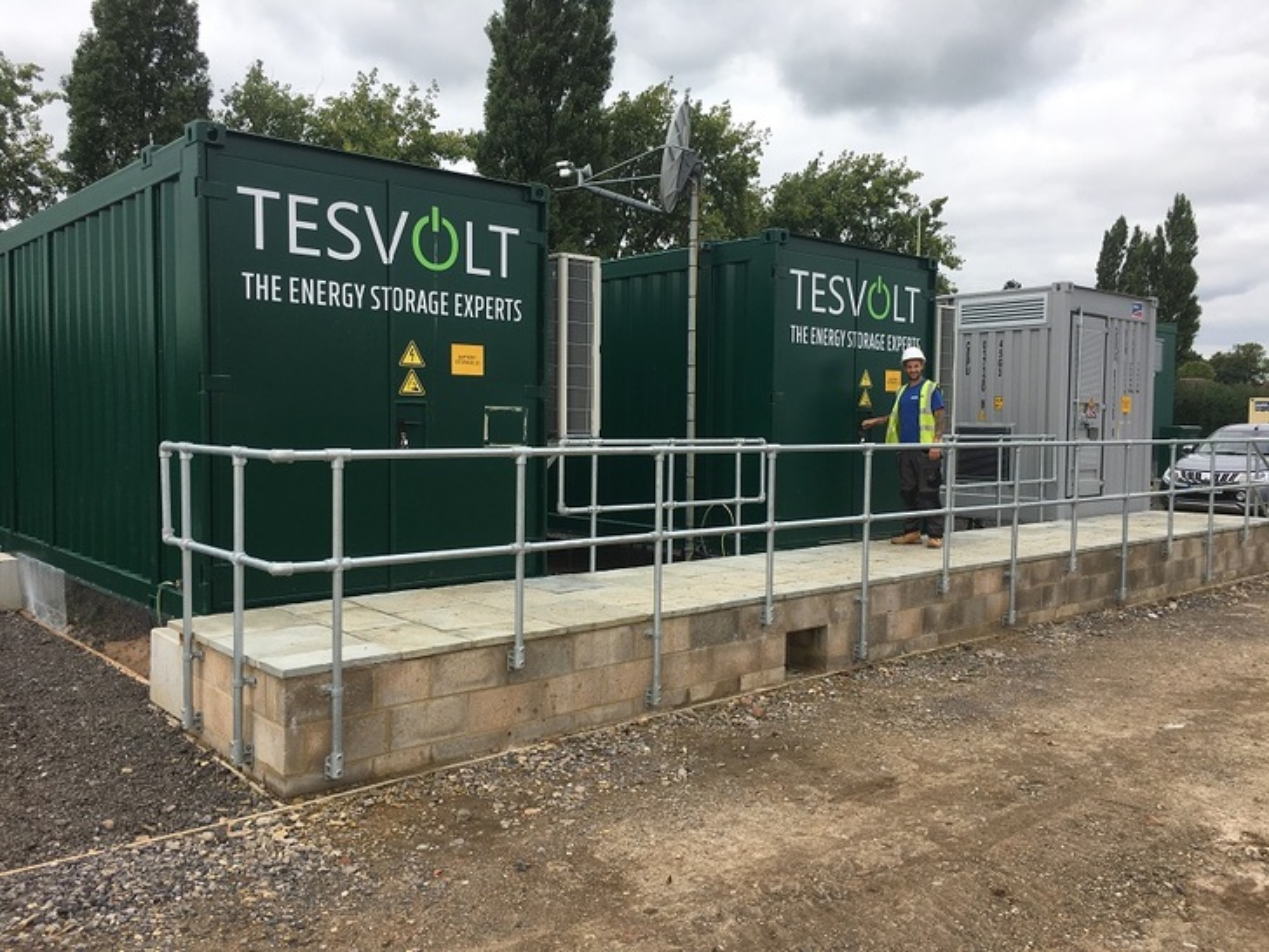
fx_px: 1063
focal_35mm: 29
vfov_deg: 48.2
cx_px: 634
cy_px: 476
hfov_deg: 61.7
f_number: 2.2
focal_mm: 4.15
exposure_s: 1/1083
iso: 25
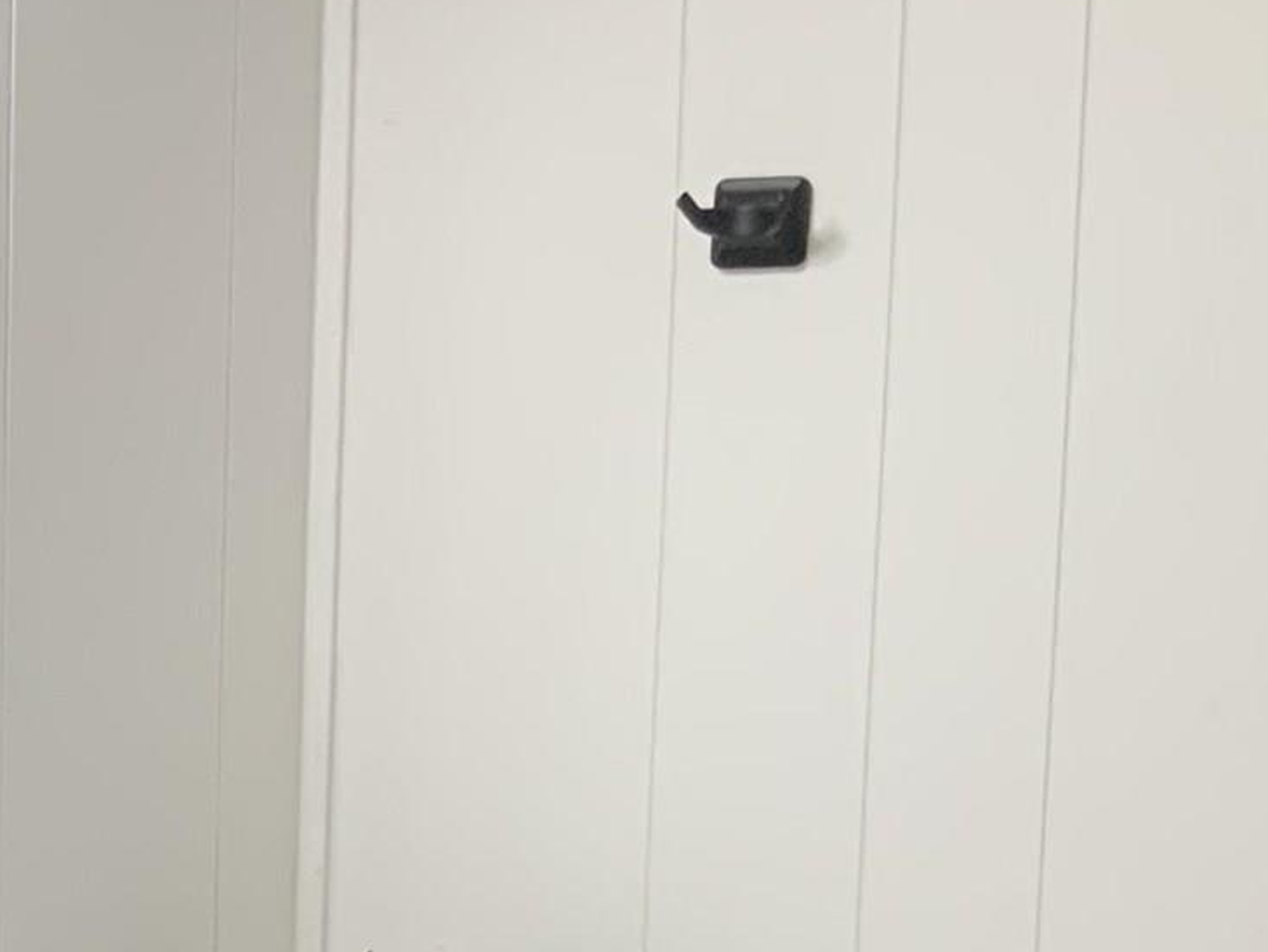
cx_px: -363
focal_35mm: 122
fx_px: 4470
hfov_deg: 15.4
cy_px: 1369
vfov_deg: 11.7
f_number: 1.8
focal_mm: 3
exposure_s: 1/120
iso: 64
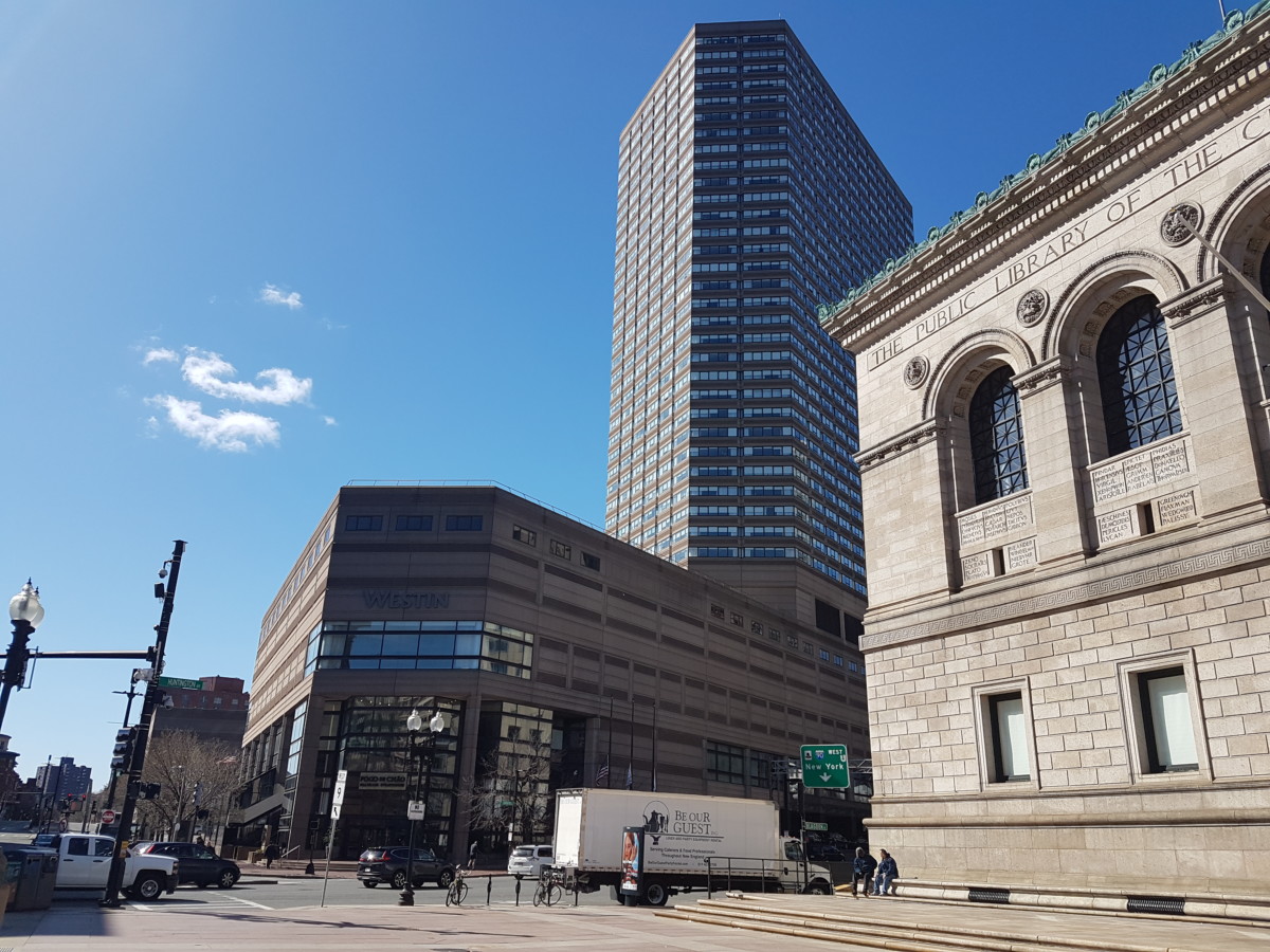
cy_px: 476
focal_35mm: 26
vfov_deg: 53.1
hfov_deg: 67.3
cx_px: 635
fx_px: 954
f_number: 1.7
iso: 40
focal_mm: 4.2
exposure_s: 1/2112
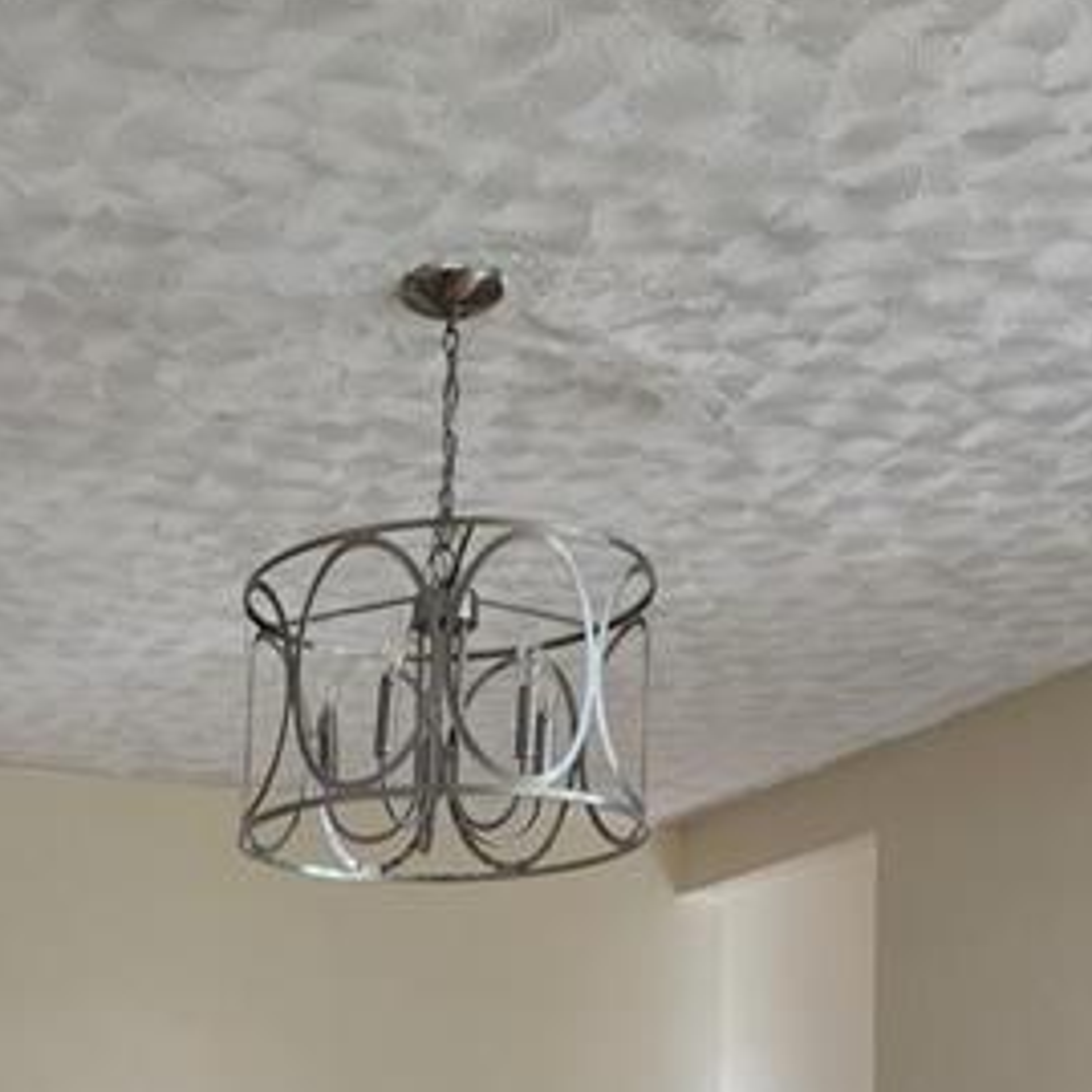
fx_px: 2070
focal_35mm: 58
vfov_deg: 26.6
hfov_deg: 28.1
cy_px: 1271
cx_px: 57
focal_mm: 6.4
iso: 125
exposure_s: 1/180
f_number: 1.8
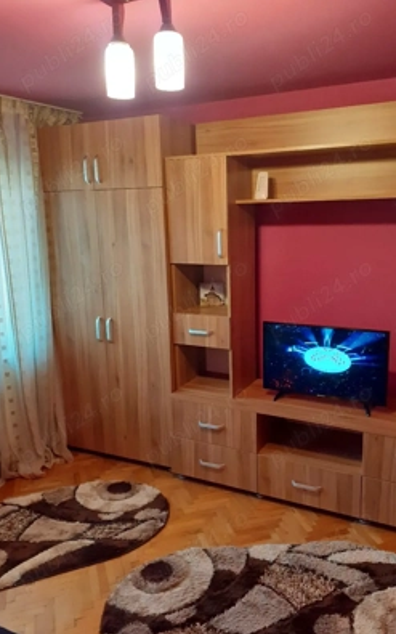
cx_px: 228
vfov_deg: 64.6
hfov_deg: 43.0
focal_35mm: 29
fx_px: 501
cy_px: 319
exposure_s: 1/33
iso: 200
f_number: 1.9
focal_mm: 3.6
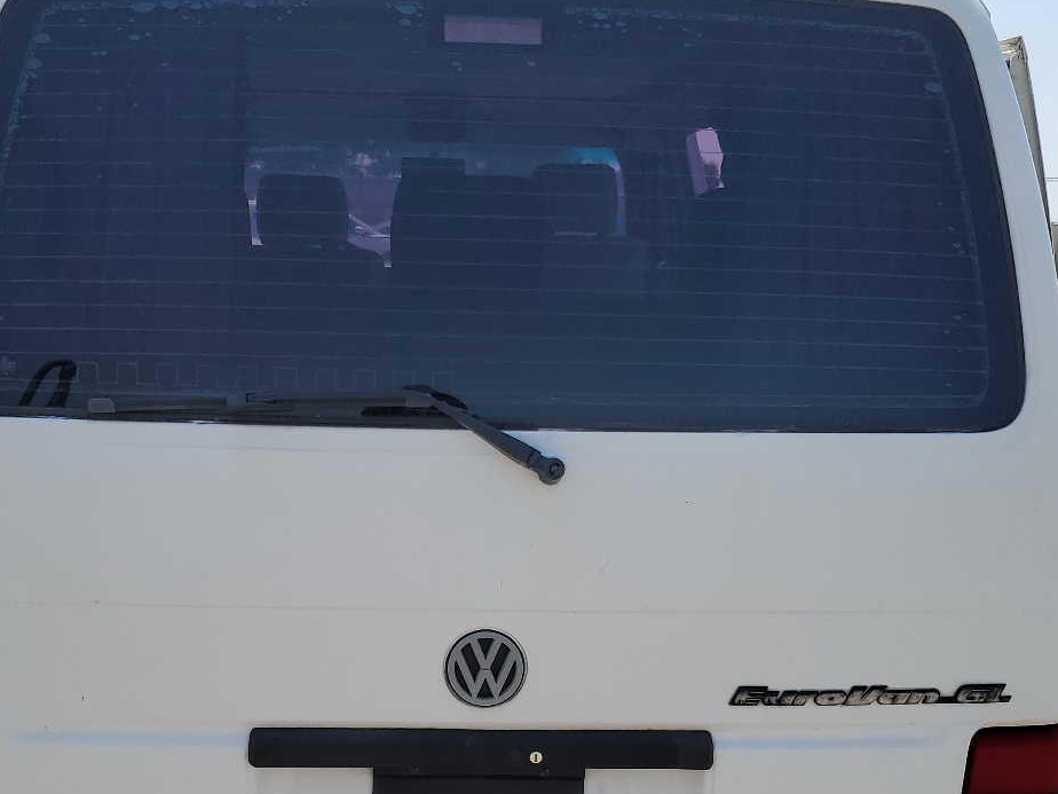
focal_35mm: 45
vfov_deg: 31.7
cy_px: 572
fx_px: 1375
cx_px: 466
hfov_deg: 42.0
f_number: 1.5
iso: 50
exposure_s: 1/3333
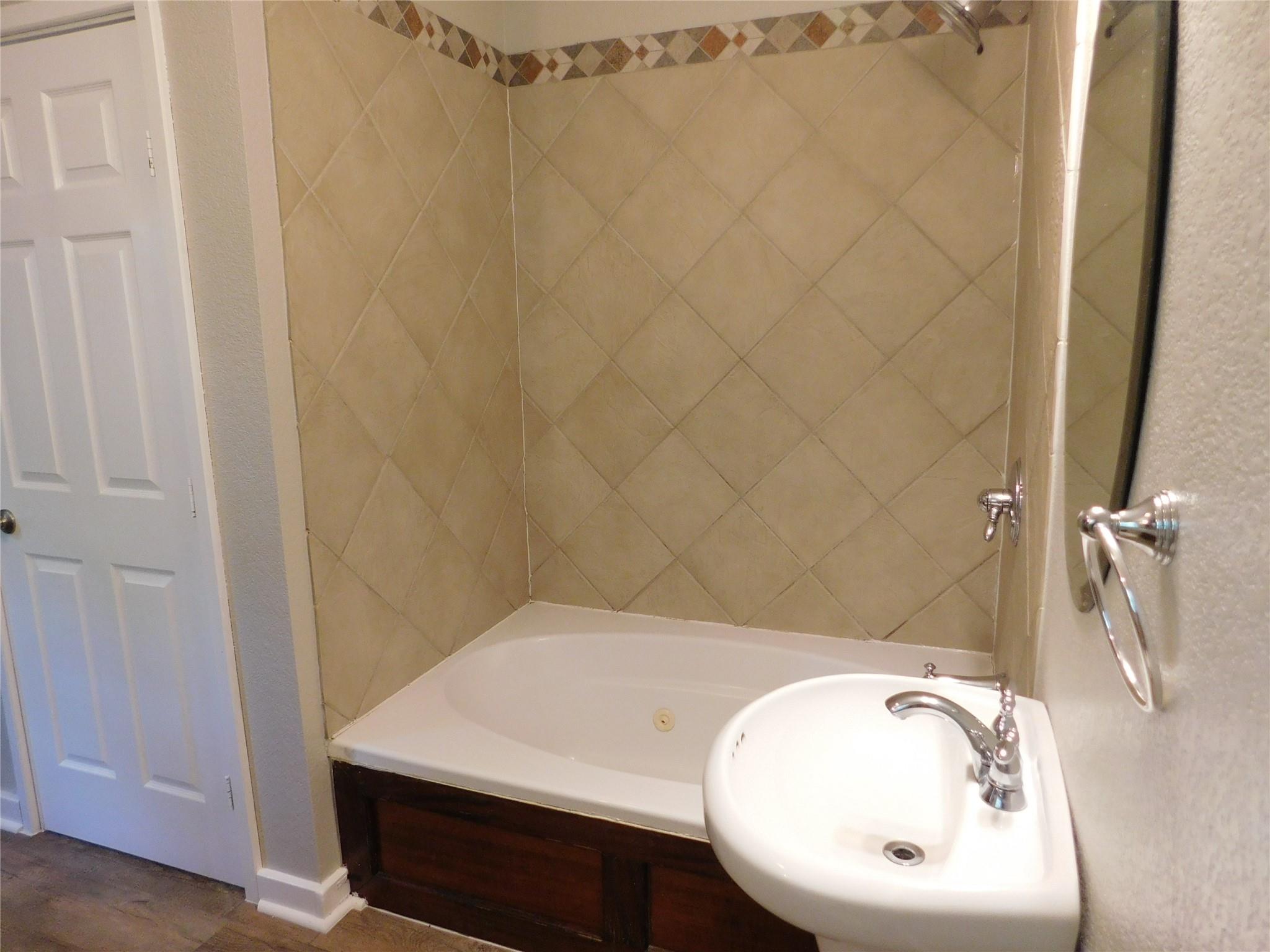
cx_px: 635
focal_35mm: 23
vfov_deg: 58.9
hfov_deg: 73.9
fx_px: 844
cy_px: 476
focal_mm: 4
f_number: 3
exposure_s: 1/30
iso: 220
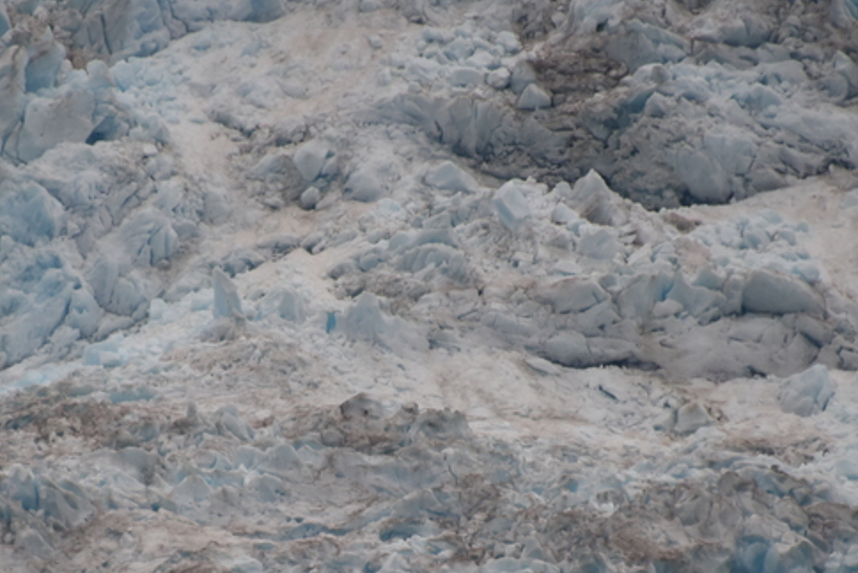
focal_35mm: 793
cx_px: 326
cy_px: 534
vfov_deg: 1.7
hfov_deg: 2.6
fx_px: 18904
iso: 640
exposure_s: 1/640
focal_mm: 300
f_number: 5.6
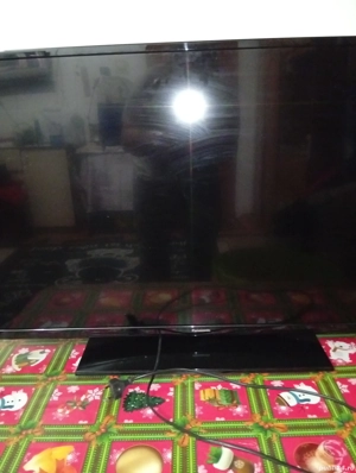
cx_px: 178
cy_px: 236
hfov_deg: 51.5
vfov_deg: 65.2
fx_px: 369
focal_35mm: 27
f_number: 1.8
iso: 3168
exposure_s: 1/14.3
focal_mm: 3.84
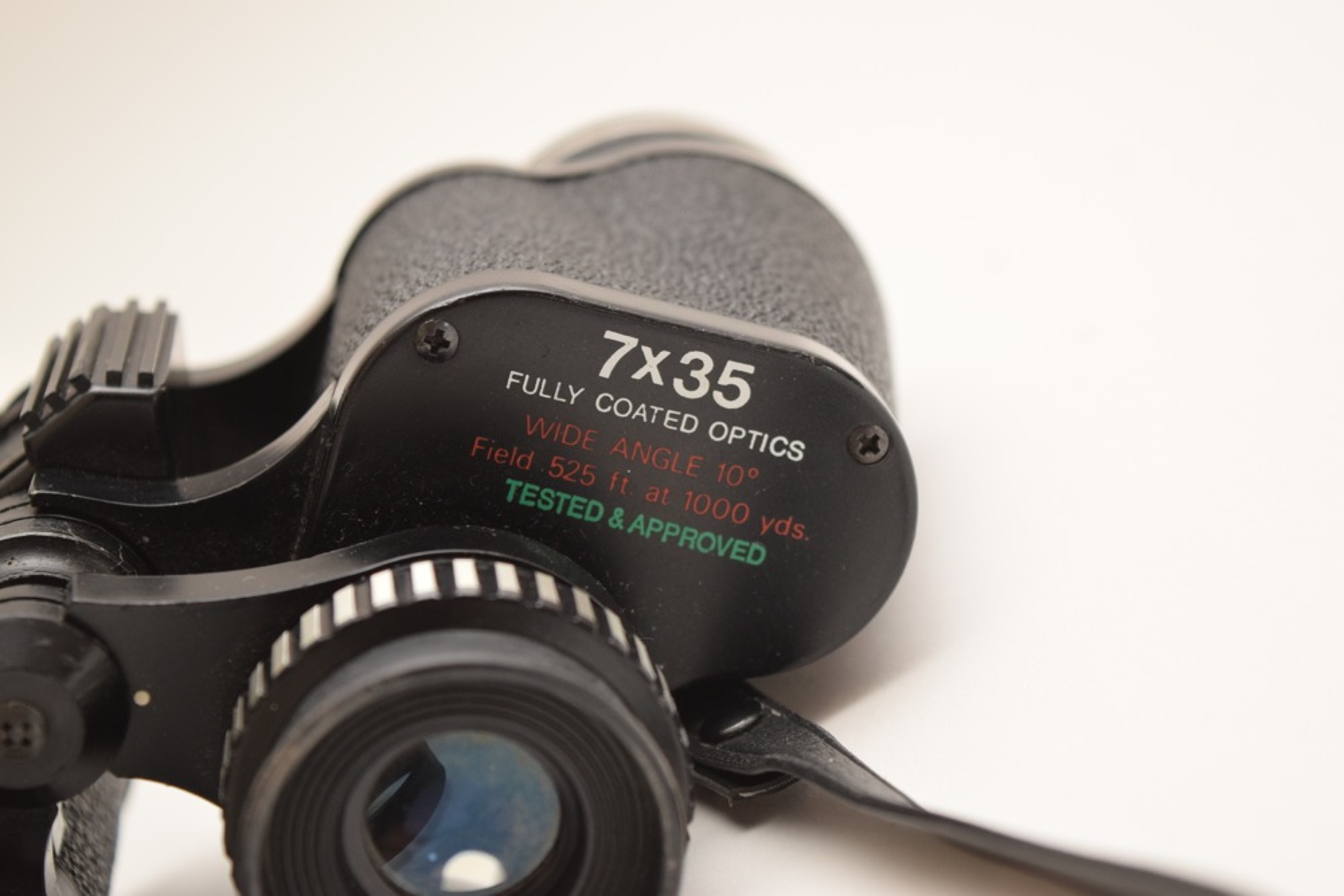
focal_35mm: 82
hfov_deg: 24.6
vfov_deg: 16.6
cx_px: 672
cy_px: 448
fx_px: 3080
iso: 800
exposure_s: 1/100
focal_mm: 55
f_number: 5.6
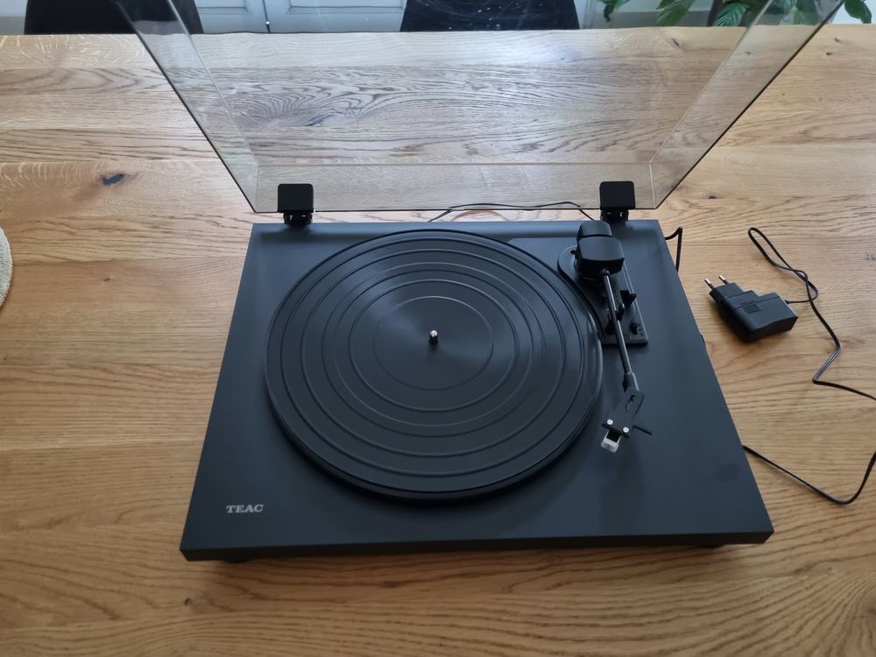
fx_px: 658
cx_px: 438
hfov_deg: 67.3
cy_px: 328
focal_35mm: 26
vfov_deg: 53.1
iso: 1250
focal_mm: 5.4
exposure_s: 1/25
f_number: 1.8
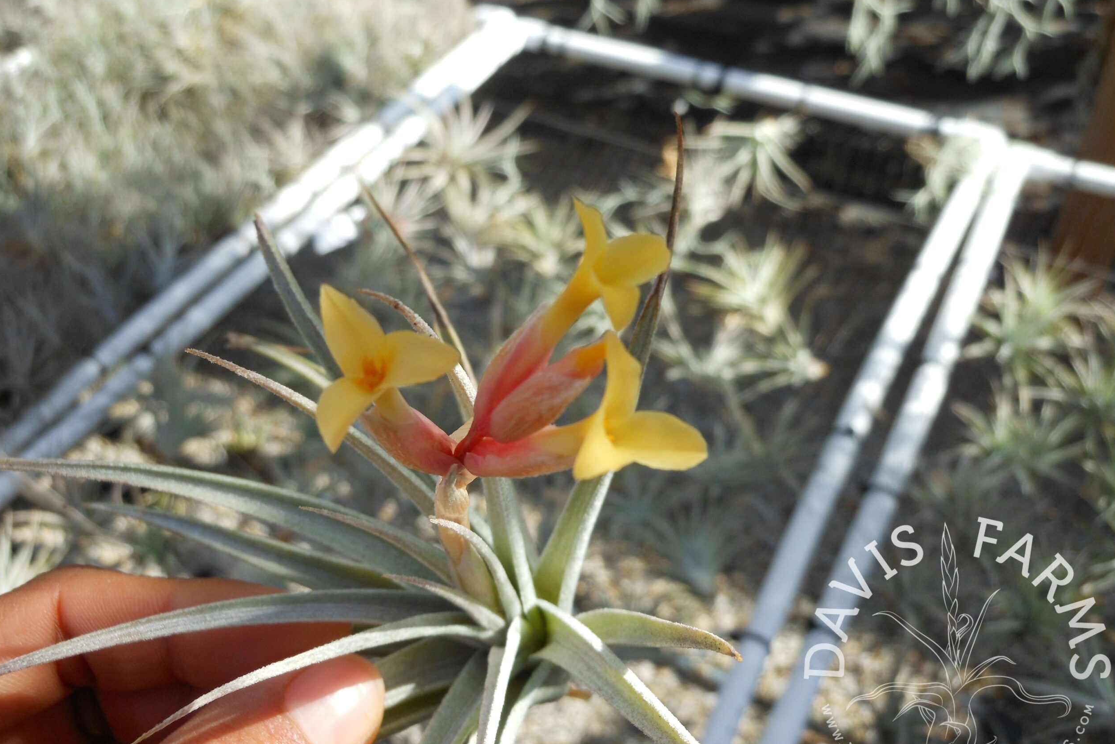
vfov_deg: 37.8
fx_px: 1084
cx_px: 559
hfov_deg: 54.4
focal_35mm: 35
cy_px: 400
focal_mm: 5.9
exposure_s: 1/100
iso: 80
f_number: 4
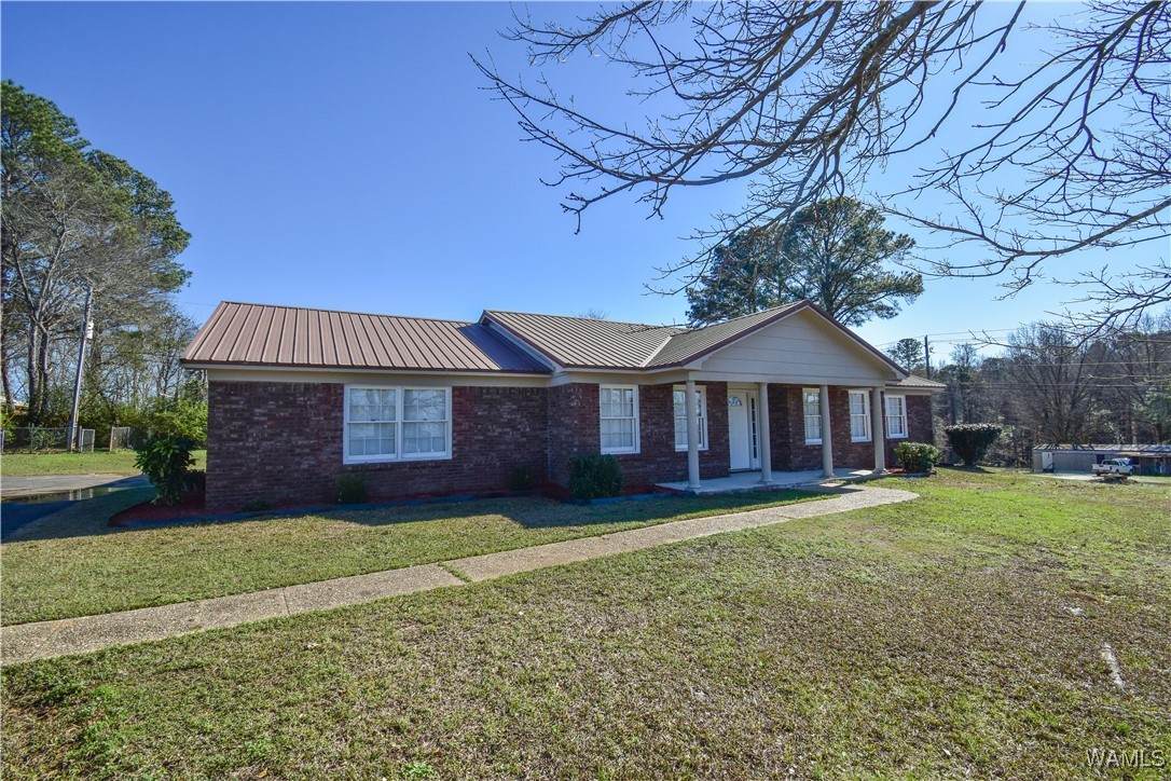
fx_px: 488
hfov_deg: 100.4
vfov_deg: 77.3
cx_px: 586
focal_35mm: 15
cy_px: 390
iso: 400
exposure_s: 1/500
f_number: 11
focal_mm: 10
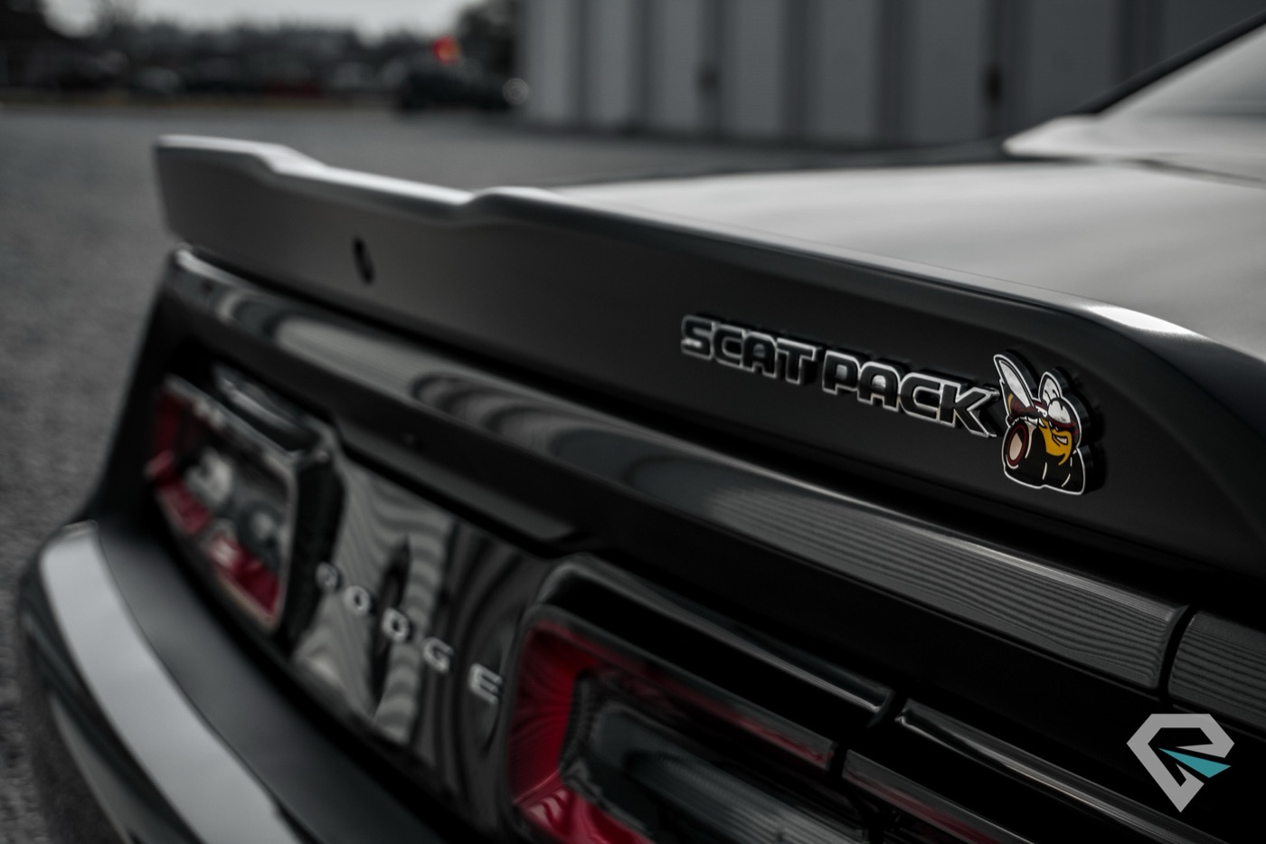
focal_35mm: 75
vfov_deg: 18.2
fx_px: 2637
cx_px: 633
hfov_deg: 27.0
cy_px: 422
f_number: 5.6
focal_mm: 50
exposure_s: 1/1000
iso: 125
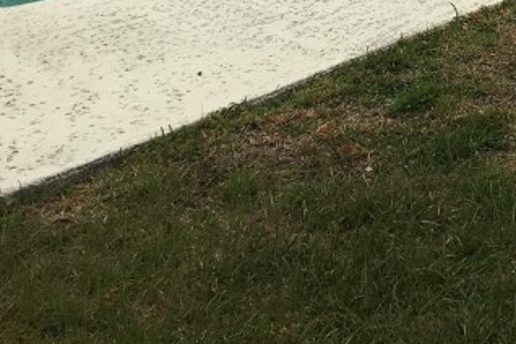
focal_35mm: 97
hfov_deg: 20.0
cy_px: -269
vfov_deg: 12.8
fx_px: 1390
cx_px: 583
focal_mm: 4.15
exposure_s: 1/845
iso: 25
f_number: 2.2
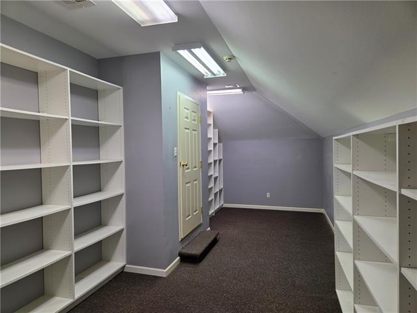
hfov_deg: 73.9
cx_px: 208
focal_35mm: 23
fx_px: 277
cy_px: 156
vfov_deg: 58.9
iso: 100
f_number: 1.8
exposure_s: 1/120
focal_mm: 5.4
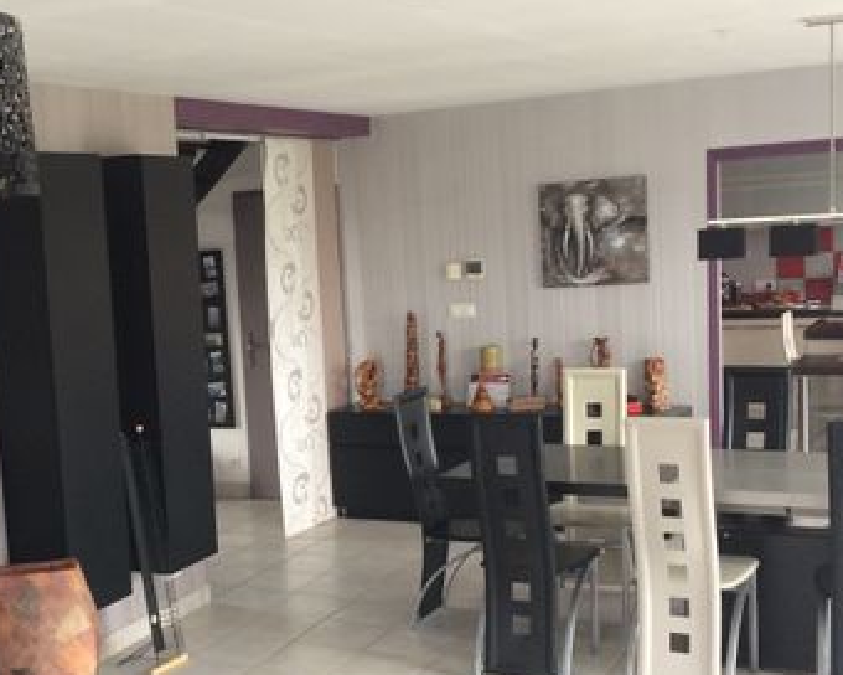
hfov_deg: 36.7
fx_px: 1247
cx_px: 238
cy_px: 392
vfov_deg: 30.2
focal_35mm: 50
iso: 64
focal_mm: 4.15
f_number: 2.2
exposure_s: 1/33
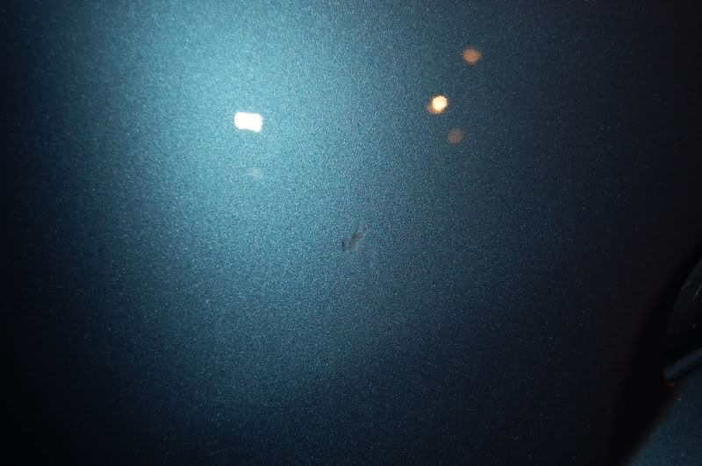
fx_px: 818
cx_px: 351
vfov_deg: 31.8
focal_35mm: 42
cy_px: 233
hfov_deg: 46.5
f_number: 4.2
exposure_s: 1/60
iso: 200
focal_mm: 28
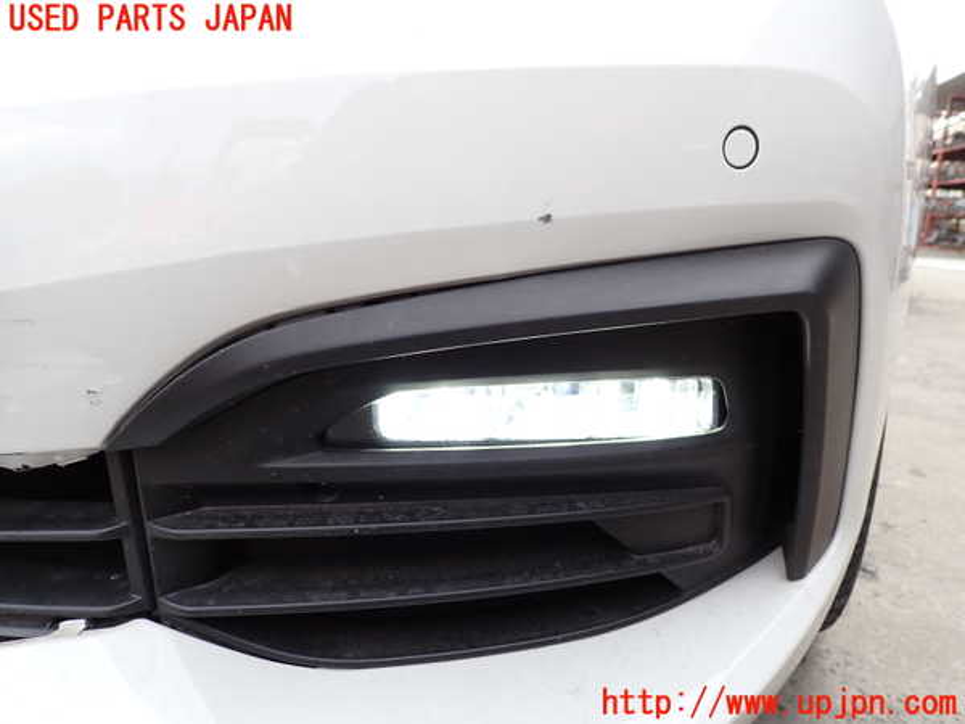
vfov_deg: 54.9
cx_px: 482
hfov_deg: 69.4
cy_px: 362
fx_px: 697
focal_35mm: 25
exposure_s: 1/125
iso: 100
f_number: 2.8
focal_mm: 4.5
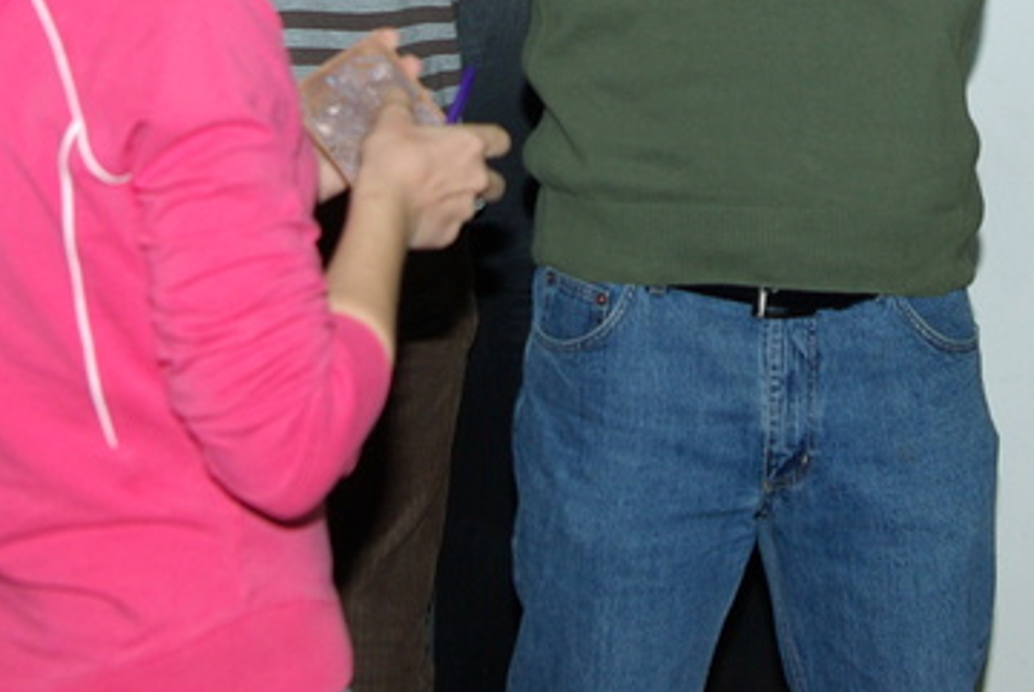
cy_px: -192
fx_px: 3250
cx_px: 583
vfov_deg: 11.8
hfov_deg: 18.1
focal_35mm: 113
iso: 250
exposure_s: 1/50
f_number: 4
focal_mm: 28
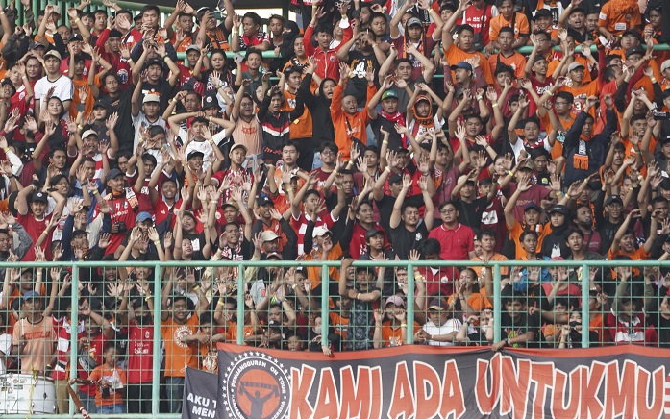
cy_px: 216
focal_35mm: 409
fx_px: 7470
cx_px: 335
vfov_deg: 3.2
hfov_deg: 5.1
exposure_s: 1/800
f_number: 5.6
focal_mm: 400
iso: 2000
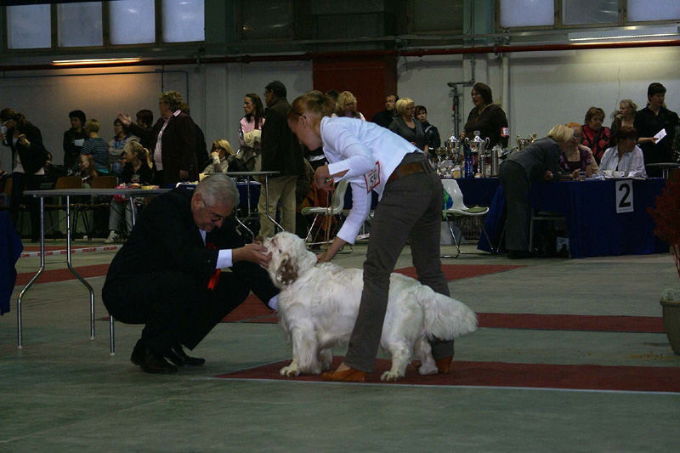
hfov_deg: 19.5
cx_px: 340
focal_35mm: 105
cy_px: 226
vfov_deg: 13.0
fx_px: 1983
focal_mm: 70
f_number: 5.6
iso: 400
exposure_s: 1/125
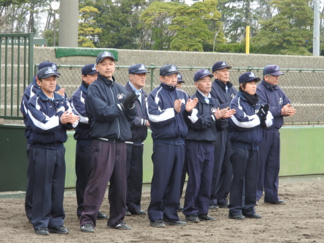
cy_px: 122
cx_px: 162
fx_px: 1685
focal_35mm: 180
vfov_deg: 8.2
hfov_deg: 11.0
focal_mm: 32.2
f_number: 5.3
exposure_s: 1/60
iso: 100
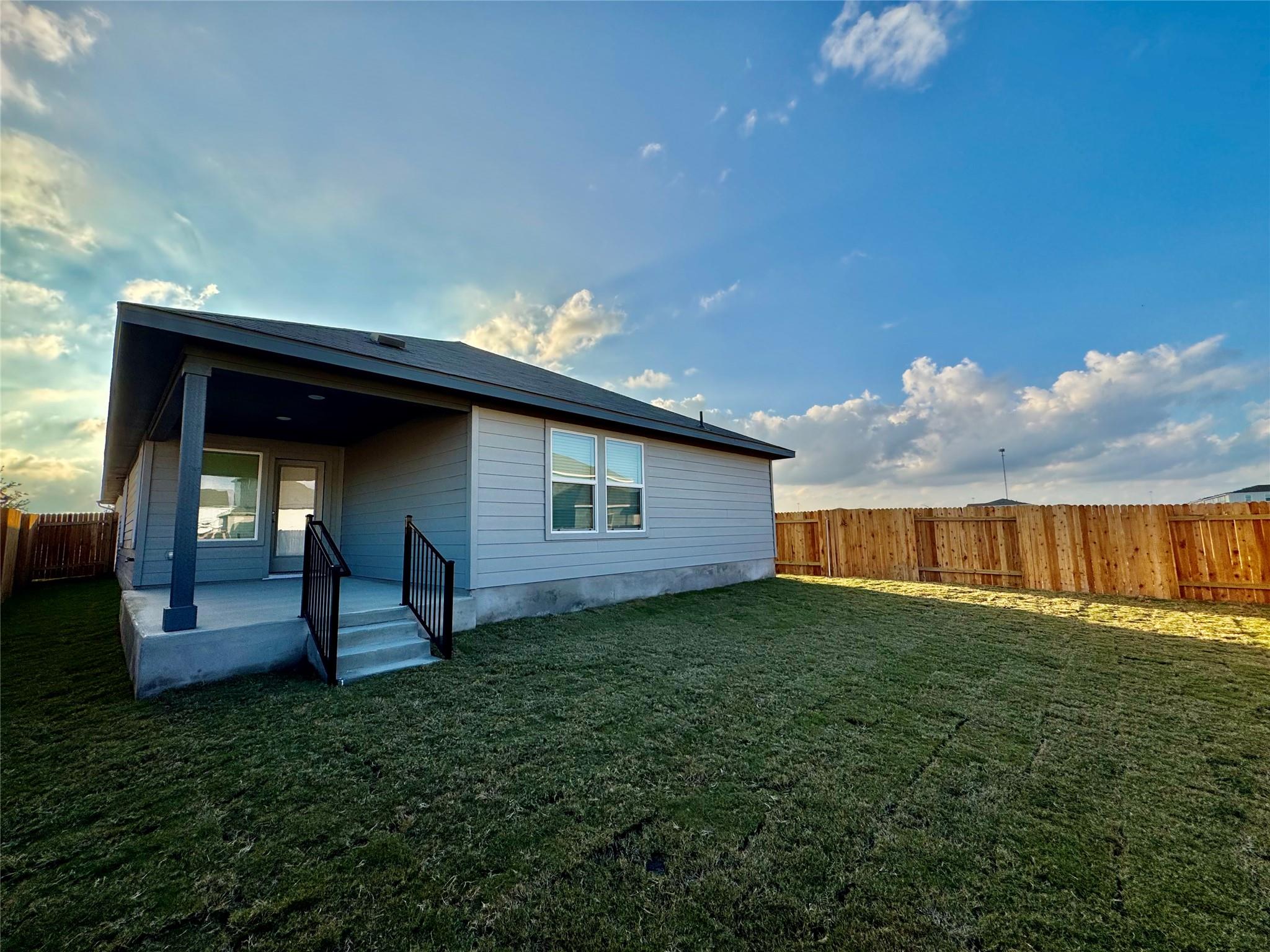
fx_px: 514
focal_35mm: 14
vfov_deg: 85.7
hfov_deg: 102.1
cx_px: 635
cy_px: 476
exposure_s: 1/1420
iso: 50
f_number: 2.2
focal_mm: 2.22
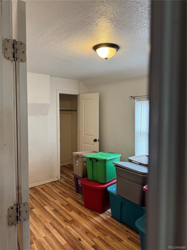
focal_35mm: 24
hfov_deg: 56.8
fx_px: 173
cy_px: 125
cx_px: 94
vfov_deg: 71.6
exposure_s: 1/60
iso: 200
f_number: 1.78
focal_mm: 6.76
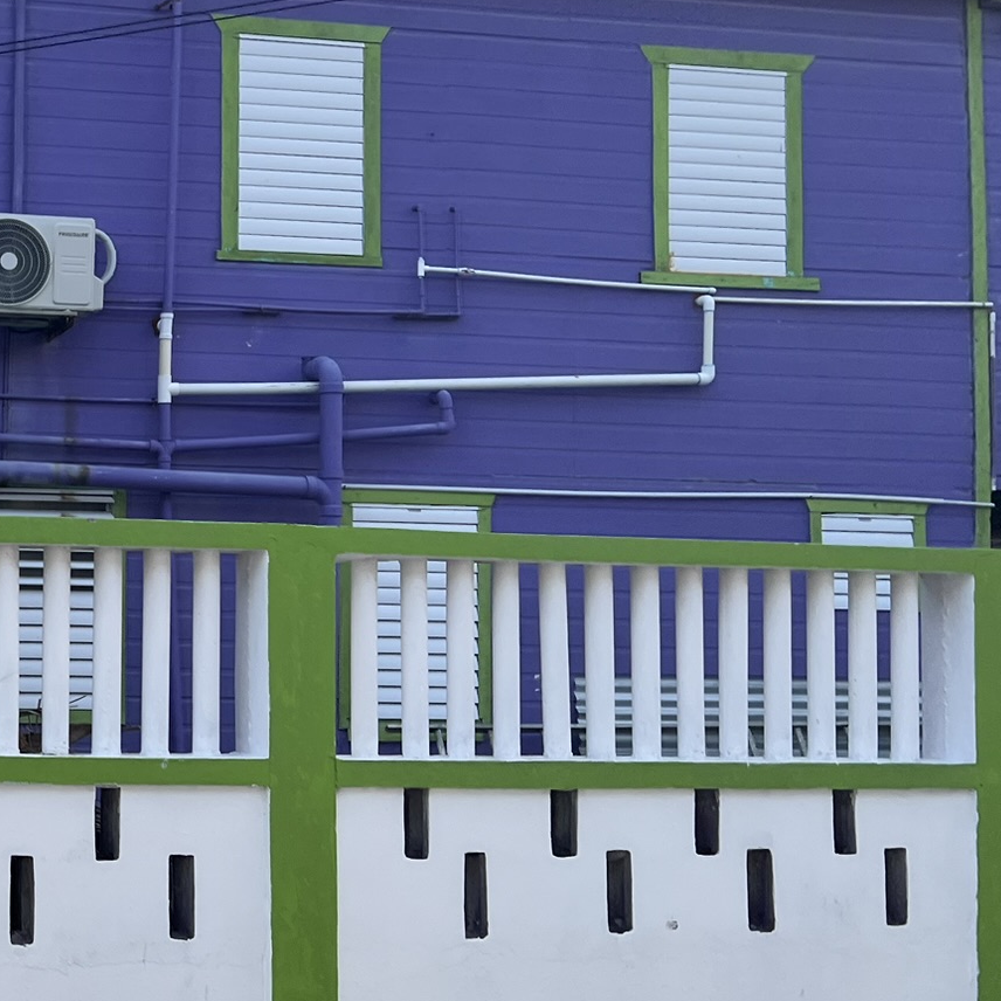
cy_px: 532
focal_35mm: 55
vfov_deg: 31.1
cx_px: -160
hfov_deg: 27.7
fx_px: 1799
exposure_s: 1/171
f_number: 1.5
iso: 64
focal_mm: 5.7
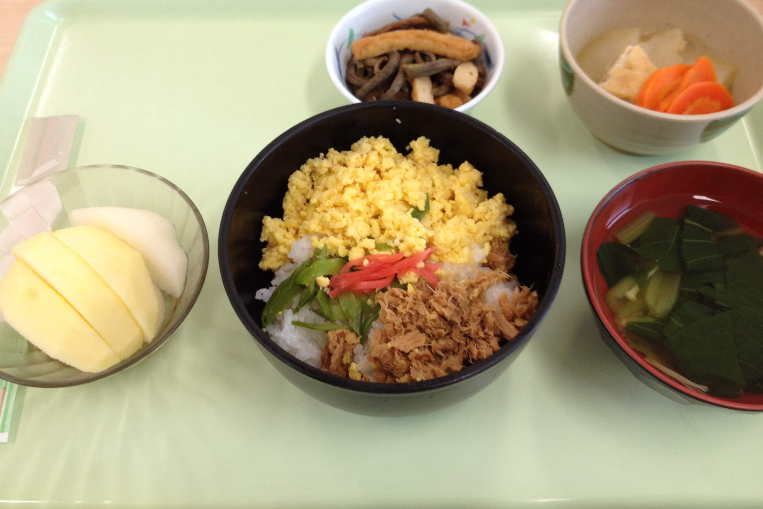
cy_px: 220
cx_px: 385
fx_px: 784
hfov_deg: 51.9
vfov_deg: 35.9
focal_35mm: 37
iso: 64
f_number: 2.4
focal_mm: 4.28
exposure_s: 1/40
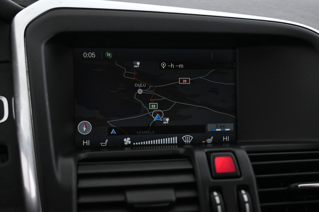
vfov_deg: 28.5
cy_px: 106
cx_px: 160
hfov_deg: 41.7
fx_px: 419
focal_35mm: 47
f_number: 5
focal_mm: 31.5
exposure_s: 1/50
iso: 5600
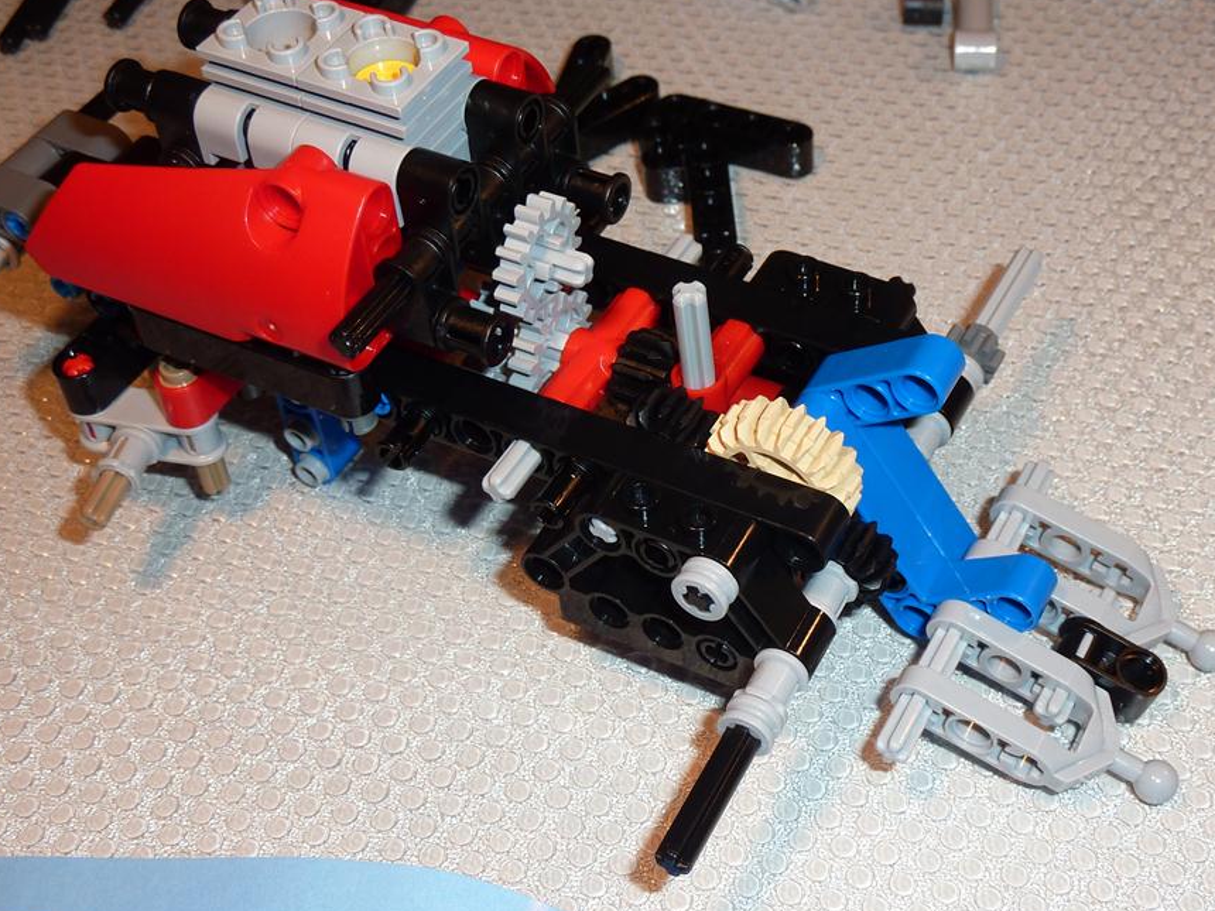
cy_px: 477
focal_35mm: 50
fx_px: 1755
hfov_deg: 38.1
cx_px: 684
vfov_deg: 29.1
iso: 100
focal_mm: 6.9
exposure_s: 1/30
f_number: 4
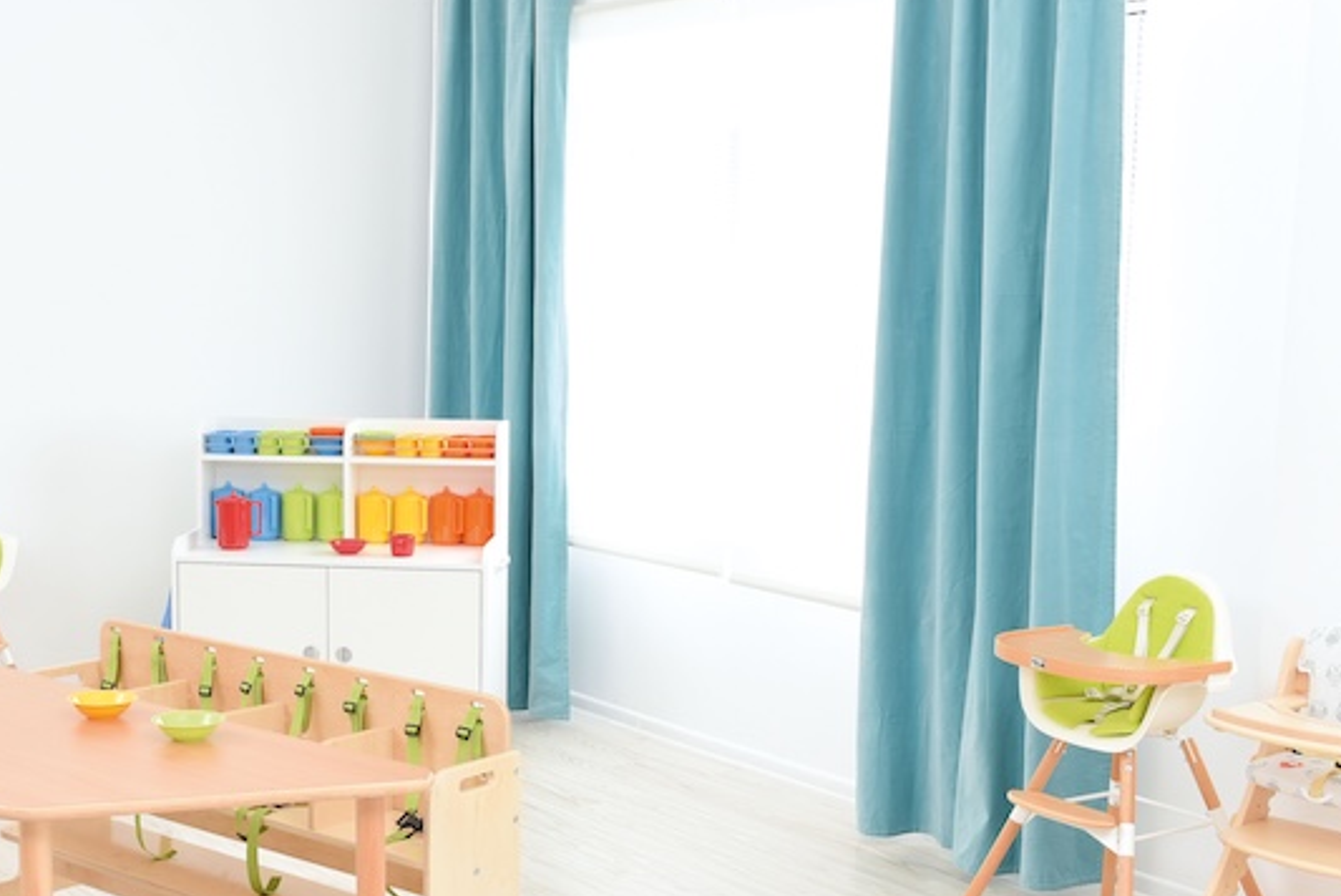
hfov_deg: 36.4
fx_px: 2013
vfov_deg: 25.0
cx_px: 433
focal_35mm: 54
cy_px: 574
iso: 100
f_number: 8
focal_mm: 36
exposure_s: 1/80
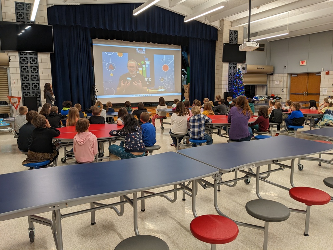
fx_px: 260
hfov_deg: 65.3
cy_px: 125
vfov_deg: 51.4
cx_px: 166
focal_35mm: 27
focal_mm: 4.38
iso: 60
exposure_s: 1/33.6
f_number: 1.73
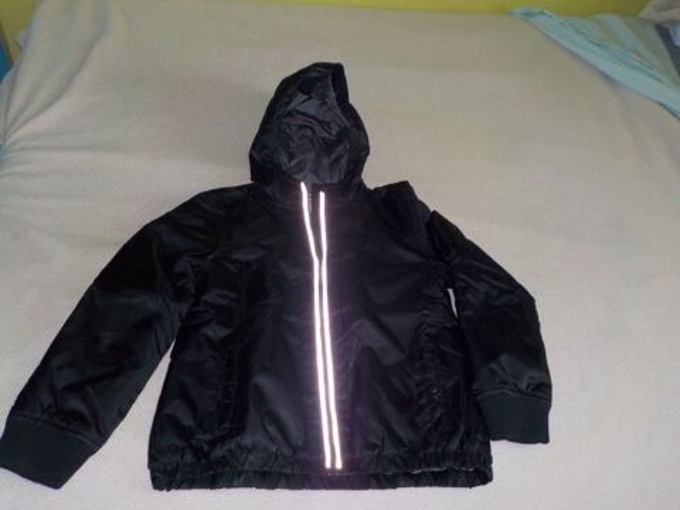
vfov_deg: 46.8
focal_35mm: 30
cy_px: 255
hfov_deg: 60.0
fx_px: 589
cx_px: 340
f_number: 3.3
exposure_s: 1/30
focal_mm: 4.1
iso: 200
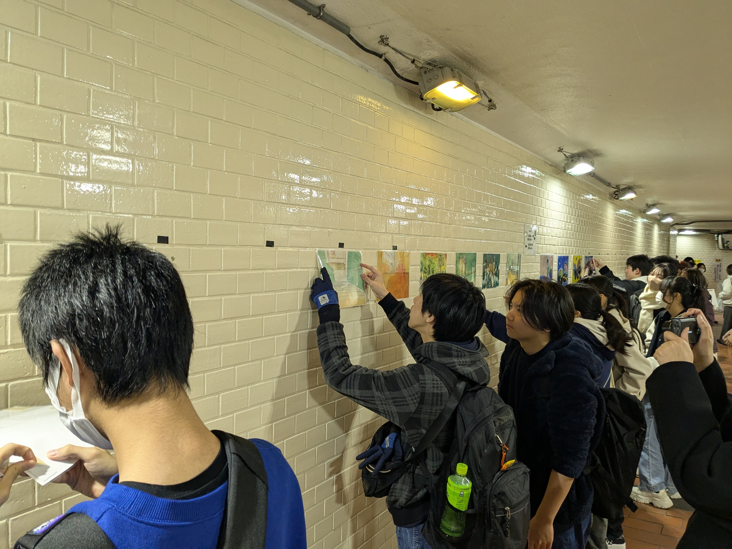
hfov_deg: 65.3
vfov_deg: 51.4
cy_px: 274
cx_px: 366
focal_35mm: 27
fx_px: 571
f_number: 1.73
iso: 199
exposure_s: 1/99.9
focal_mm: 4.38
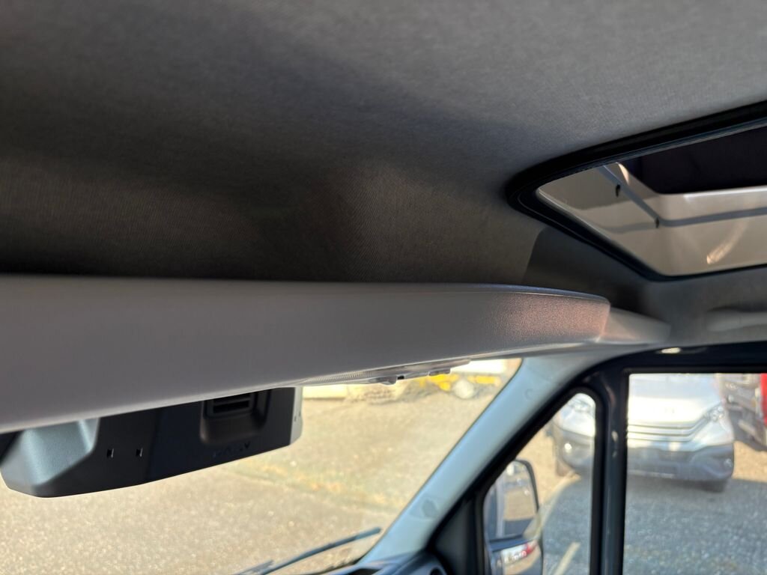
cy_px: 288
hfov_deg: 67.3
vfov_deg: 53.1
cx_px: 384
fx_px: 576
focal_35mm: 26
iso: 50
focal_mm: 5.96
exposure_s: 1/184
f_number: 1.6
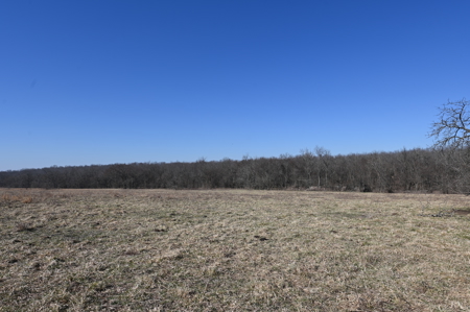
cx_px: 235
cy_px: 156
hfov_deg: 78.6
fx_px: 287
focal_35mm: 22
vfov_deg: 57.1
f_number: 8
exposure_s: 1/500
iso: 100
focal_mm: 22
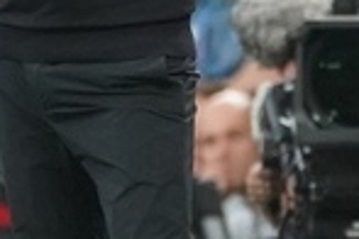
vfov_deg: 0.5
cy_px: 39
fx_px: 29645
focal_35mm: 2973
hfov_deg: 0.7
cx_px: 239
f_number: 5.6
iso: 8000
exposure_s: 1/1000
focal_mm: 400
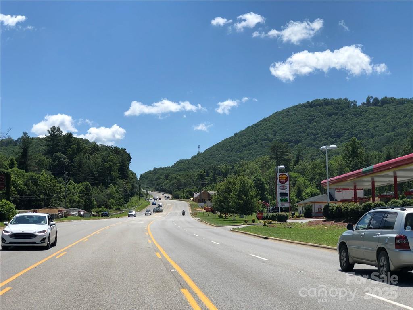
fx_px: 680
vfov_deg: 25.7
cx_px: 206
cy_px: 155
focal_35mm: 57
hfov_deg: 33.8
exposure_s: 1/1080
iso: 20
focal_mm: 6.6
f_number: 2.8
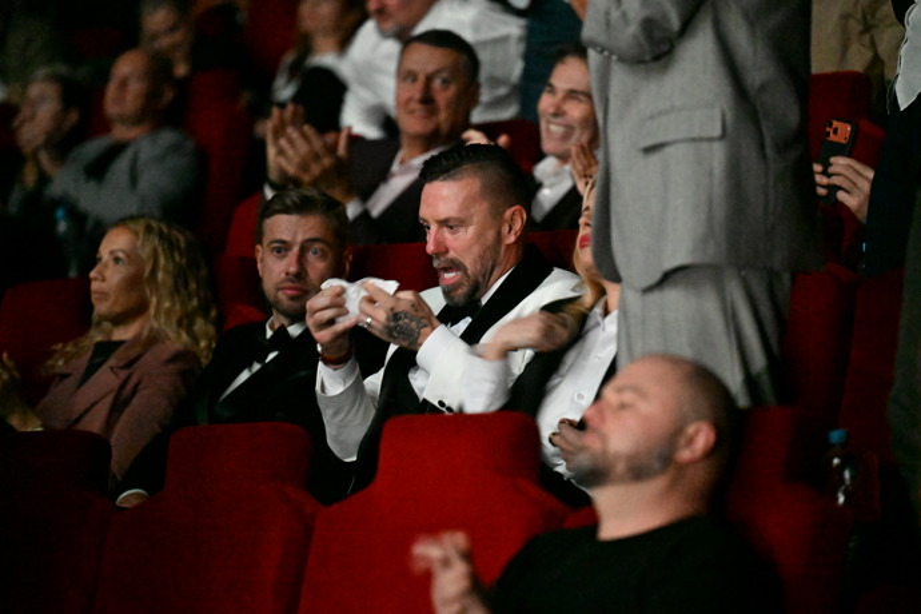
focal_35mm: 190
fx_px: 4860
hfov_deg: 10.8
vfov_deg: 7.2
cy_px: 307
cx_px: 460
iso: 32000
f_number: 2.8
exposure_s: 1/40
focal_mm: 190
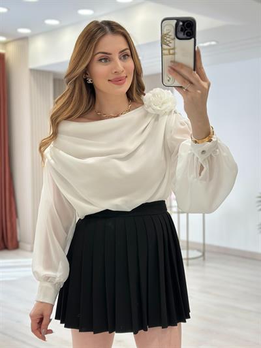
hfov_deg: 30.3
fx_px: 482
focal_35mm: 48
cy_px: 174
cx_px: 130
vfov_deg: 39.6
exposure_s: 1/282
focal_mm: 6.86
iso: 80
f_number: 1.78
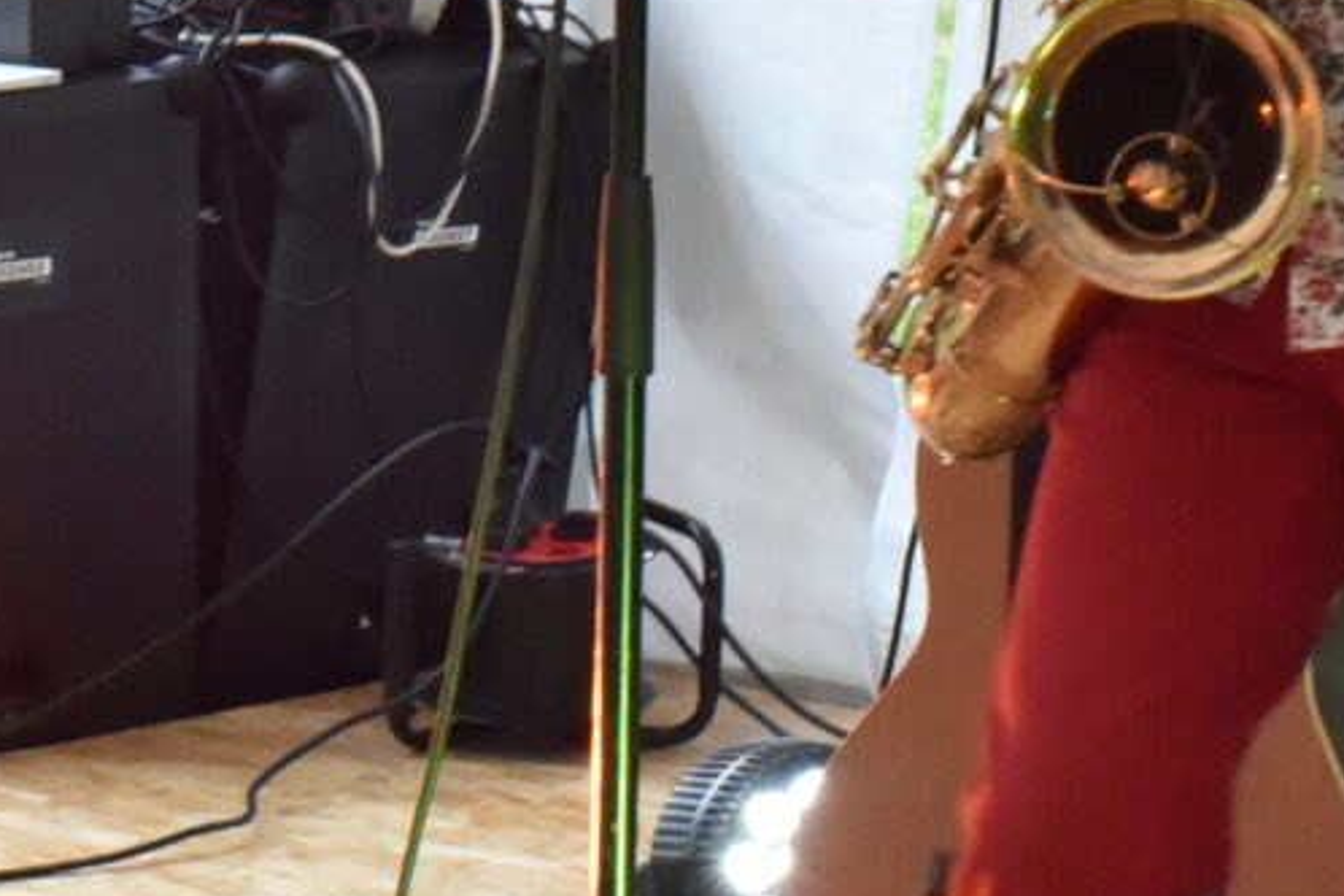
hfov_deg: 7.2
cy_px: -368
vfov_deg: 4.8
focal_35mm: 283
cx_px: 1538
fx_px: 10565
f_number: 13
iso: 6400
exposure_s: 1/60
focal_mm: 55
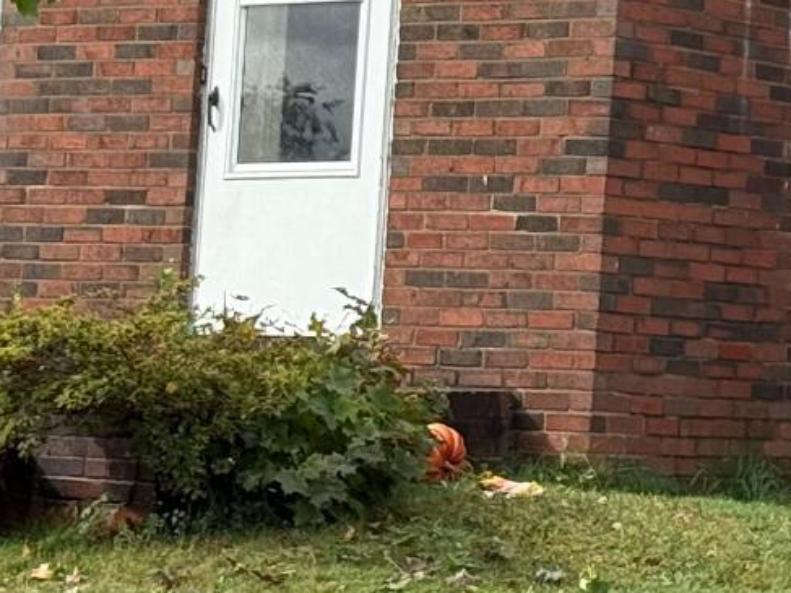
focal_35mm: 202
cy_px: -198
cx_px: 1036
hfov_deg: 9.6
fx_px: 4615
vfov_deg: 7.3
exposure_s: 1/2033
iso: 80
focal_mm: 6.76
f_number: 1.78
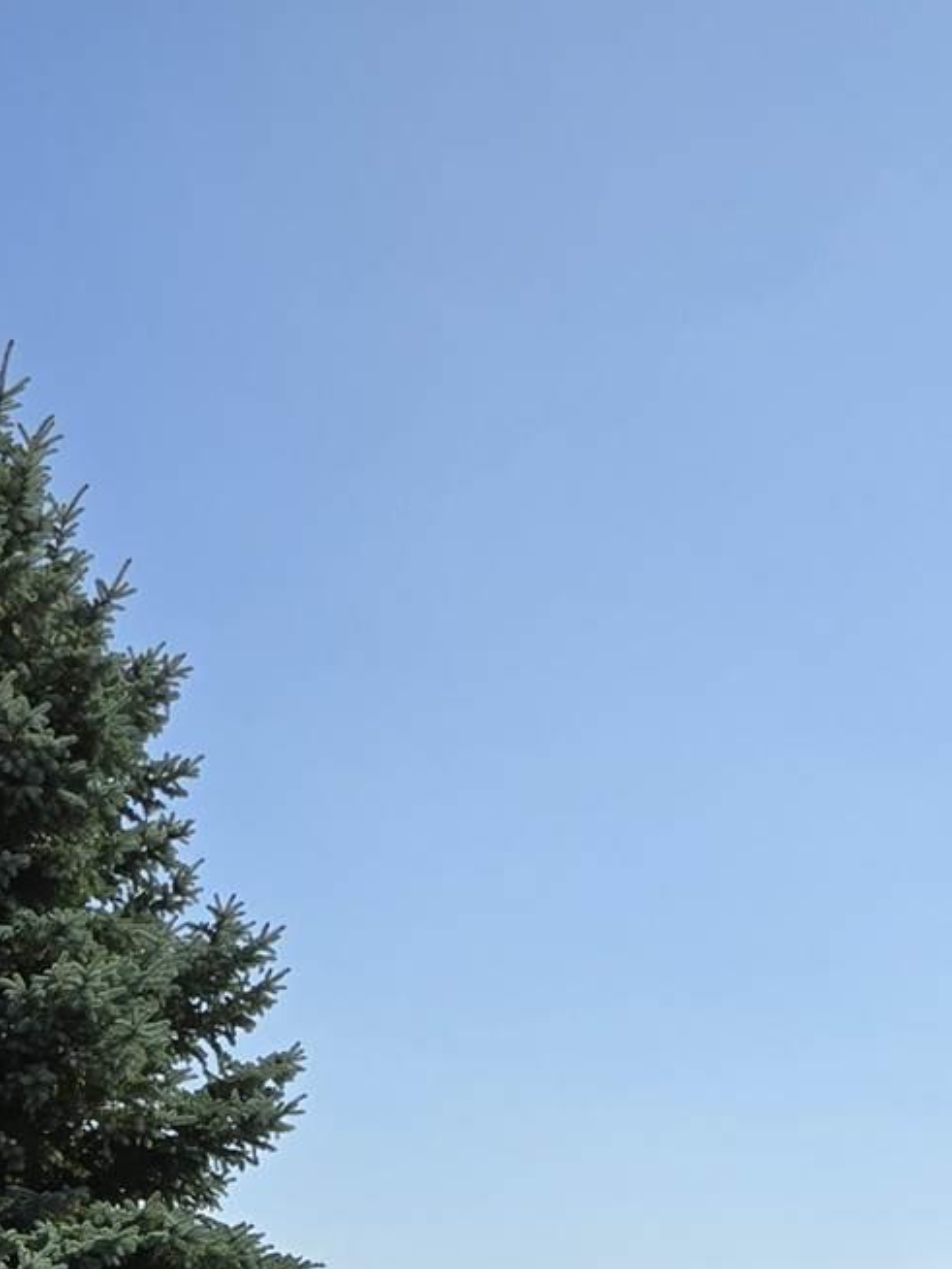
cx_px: 240
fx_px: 2968
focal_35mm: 81
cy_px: 2094
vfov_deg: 19.7
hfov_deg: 18.1
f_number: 1.7
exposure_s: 1/1036
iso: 12
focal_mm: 6.3
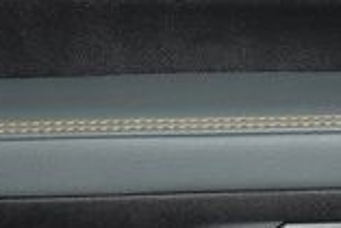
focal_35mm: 147
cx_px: 419
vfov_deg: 9.3
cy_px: 216
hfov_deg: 13.5
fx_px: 1394
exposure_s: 1/125
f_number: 3.8
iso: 2000
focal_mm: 24
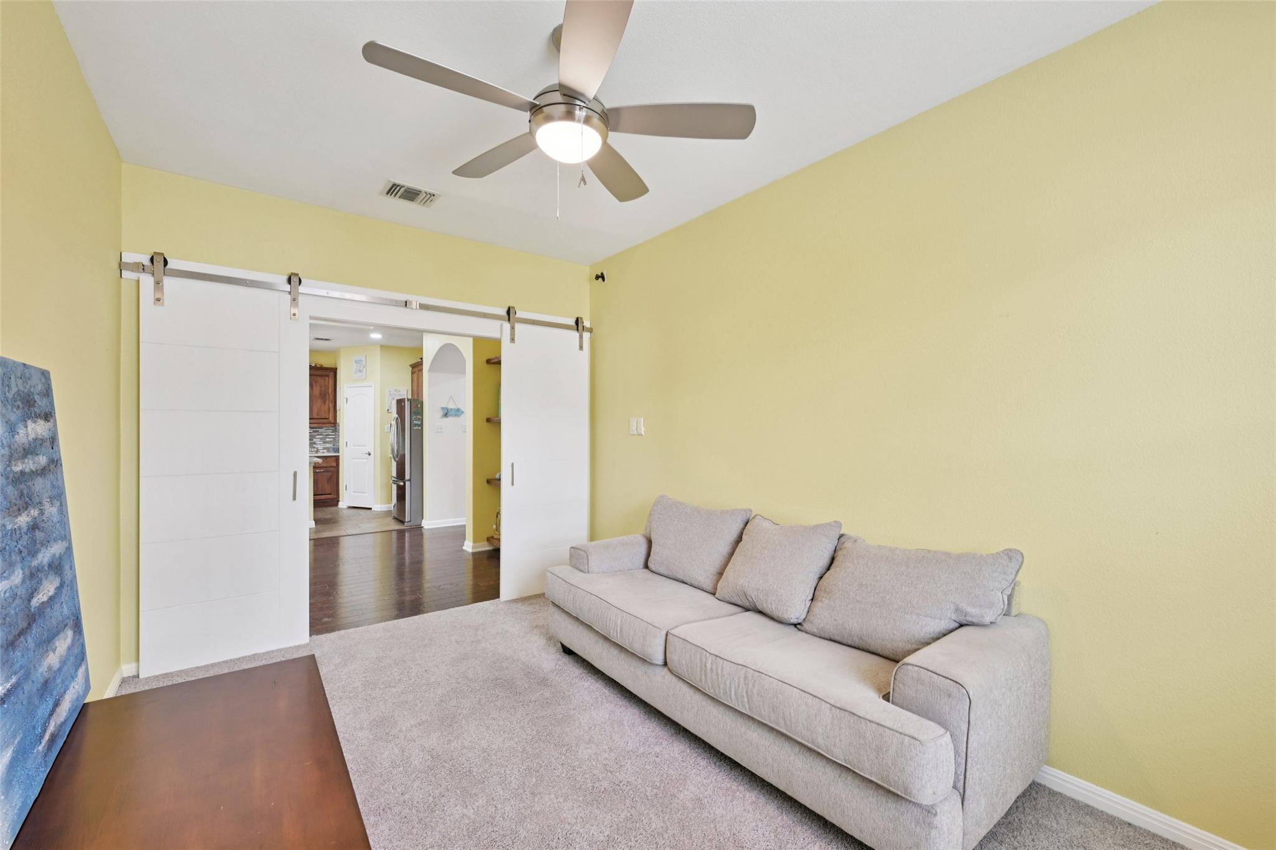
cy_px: 425
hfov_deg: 100.4
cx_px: 638
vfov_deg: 77.3
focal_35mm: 15
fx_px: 532
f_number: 6.7
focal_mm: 15
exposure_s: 1/15
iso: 400
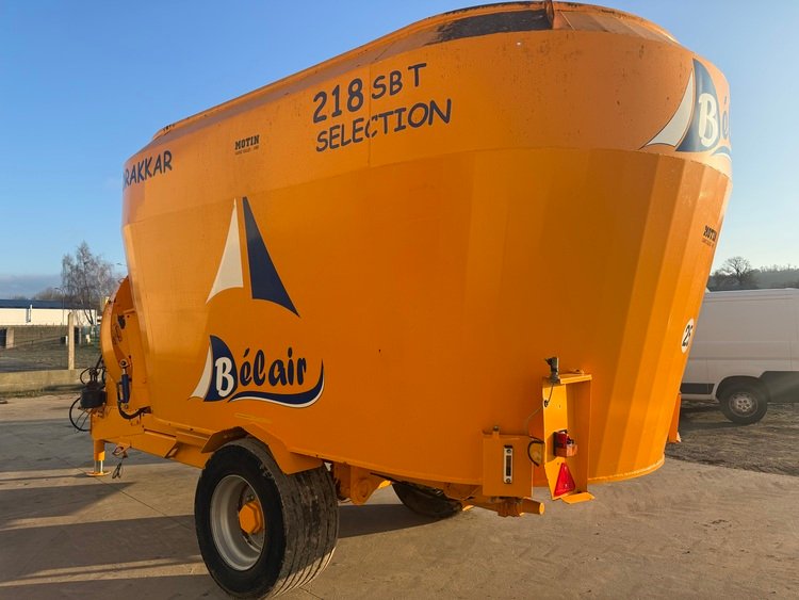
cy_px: 300
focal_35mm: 24
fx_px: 554
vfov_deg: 56.8
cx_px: 400
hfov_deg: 71.6
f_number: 1.78
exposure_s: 1/2000
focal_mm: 6.76
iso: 80
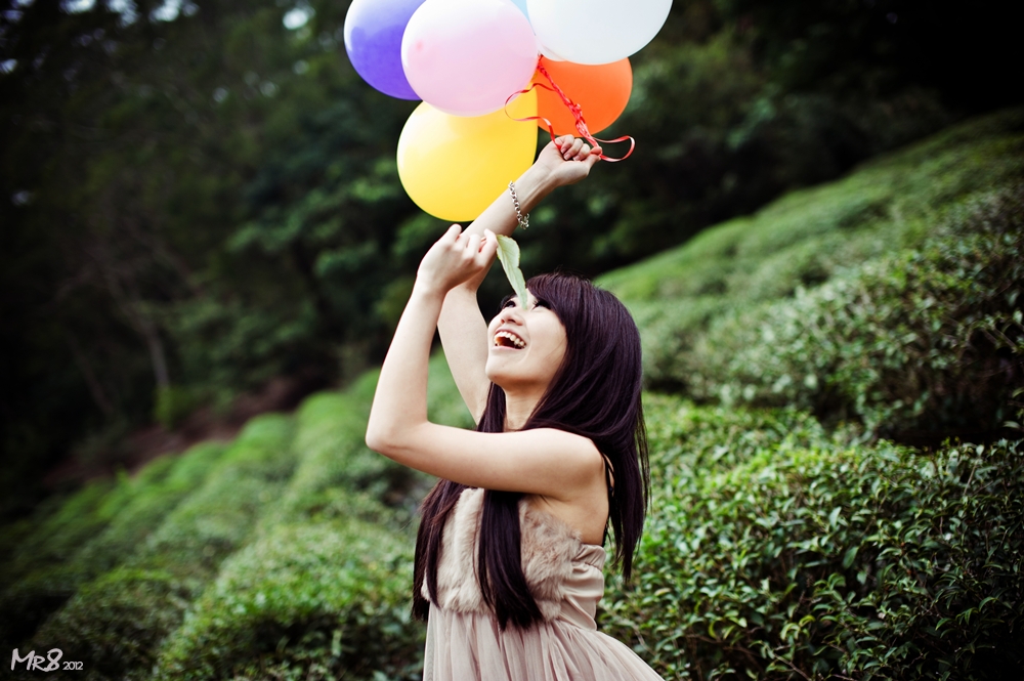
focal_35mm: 50
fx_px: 1421
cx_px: 512
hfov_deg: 39.6
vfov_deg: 26.9
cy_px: 340
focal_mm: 50
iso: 320
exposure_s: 1/1250
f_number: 2
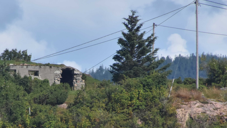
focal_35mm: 1017
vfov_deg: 1.2
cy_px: 94
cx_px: 73
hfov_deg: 2.1
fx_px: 6121
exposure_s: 1/500
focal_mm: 300
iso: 800
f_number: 9
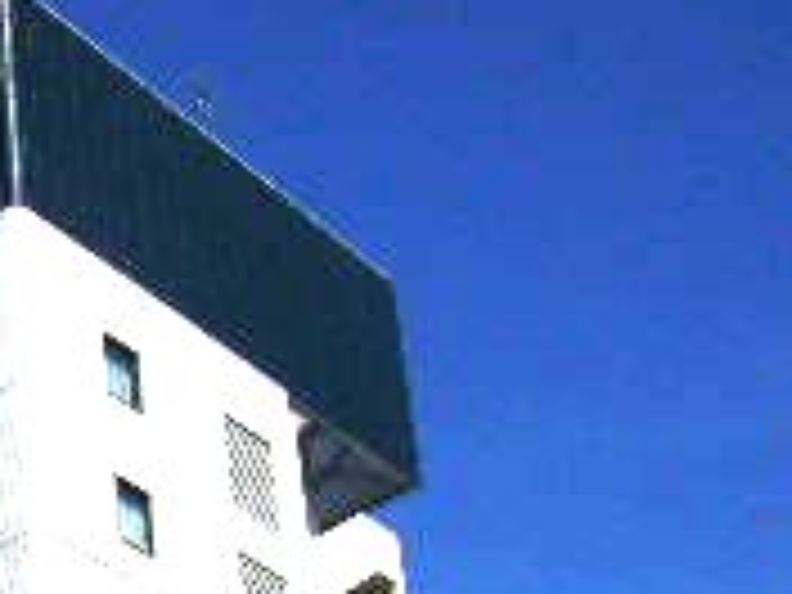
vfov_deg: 13.1
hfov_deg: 18.2
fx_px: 2334
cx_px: -180
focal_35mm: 102
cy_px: 1071
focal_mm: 4.6
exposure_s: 1/1300
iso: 80
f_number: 5.6
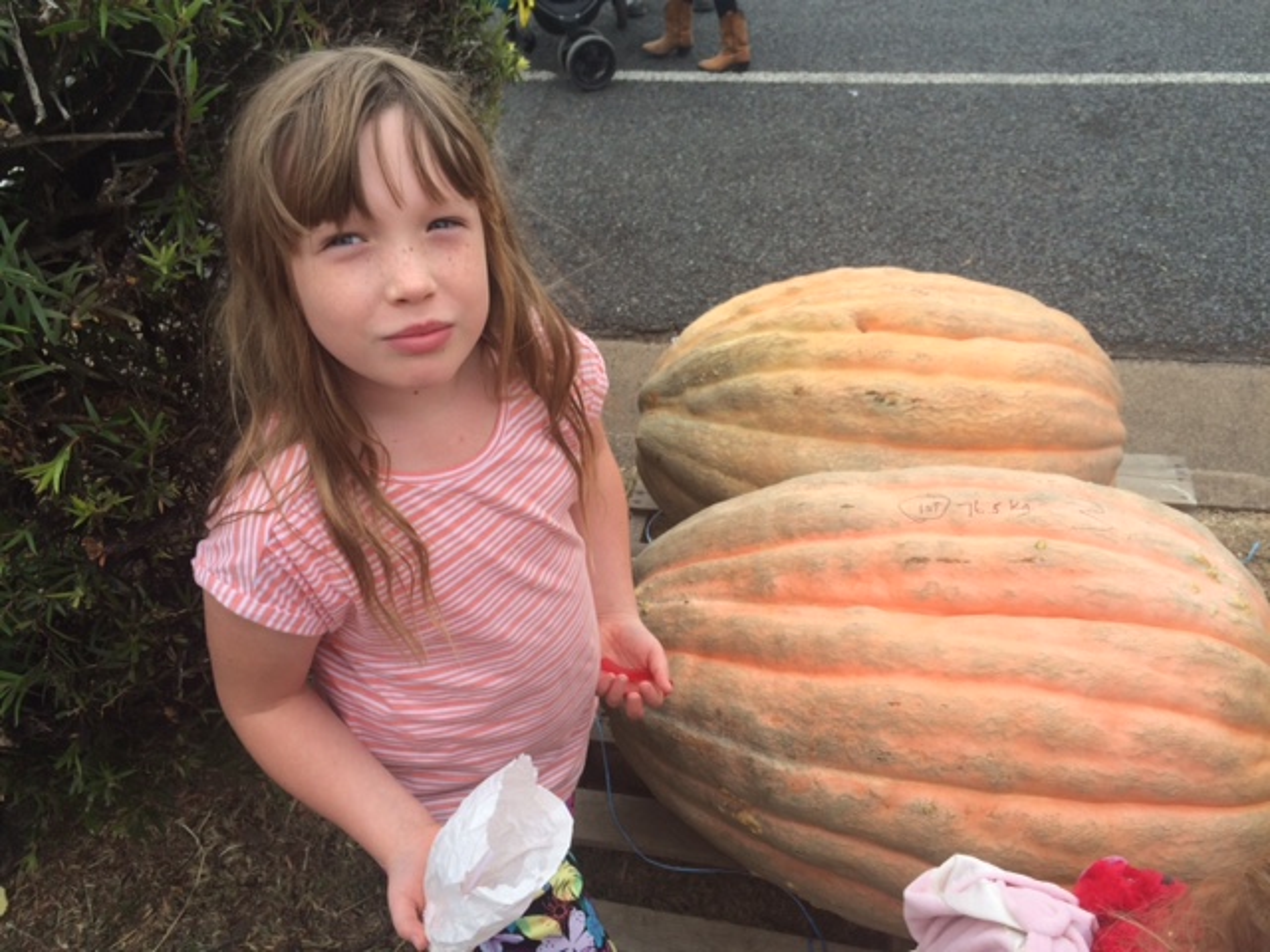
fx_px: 1064
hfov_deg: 61.7
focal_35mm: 29
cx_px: 635
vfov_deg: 48.2
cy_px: 476
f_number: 2.2
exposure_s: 1/695
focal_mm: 4.15
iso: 32
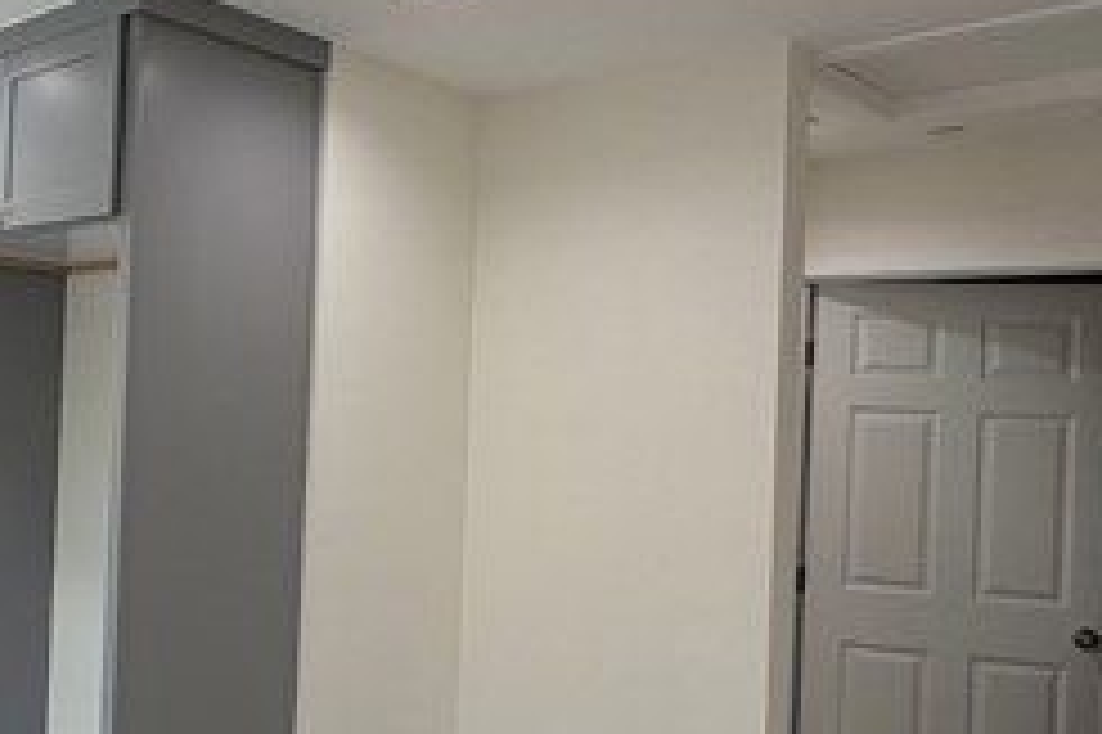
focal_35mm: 38
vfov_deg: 35.0
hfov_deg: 44.1
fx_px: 1162
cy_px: 374
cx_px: 27
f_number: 2.2
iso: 80
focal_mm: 2.22
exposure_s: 1/120
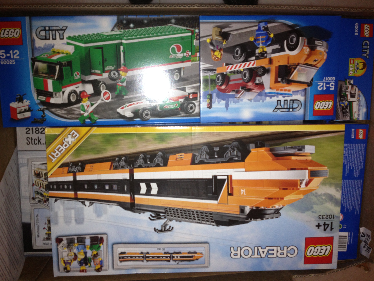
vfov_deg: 40.7
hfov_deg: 52.6
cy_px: 140
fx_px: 378
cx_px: 187
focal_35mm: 35
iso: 80
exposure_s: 1/16
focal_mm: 4.28
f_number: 2.4
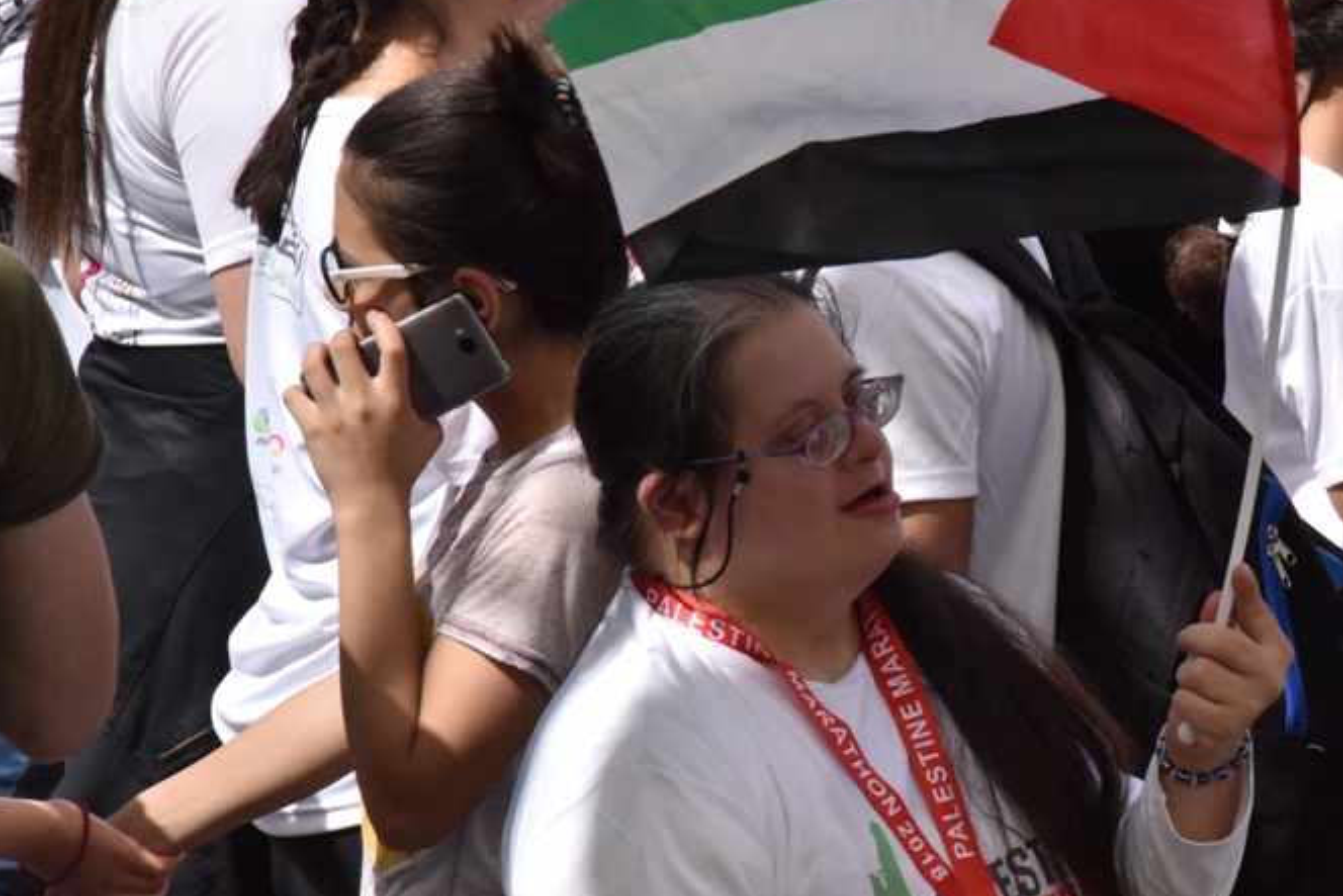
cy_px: 533
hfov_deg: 11.1
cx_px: 987
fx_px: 6903
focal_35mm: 185
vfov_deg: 7.4
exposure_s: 1/1600
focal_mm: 120
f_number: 20
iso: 2500
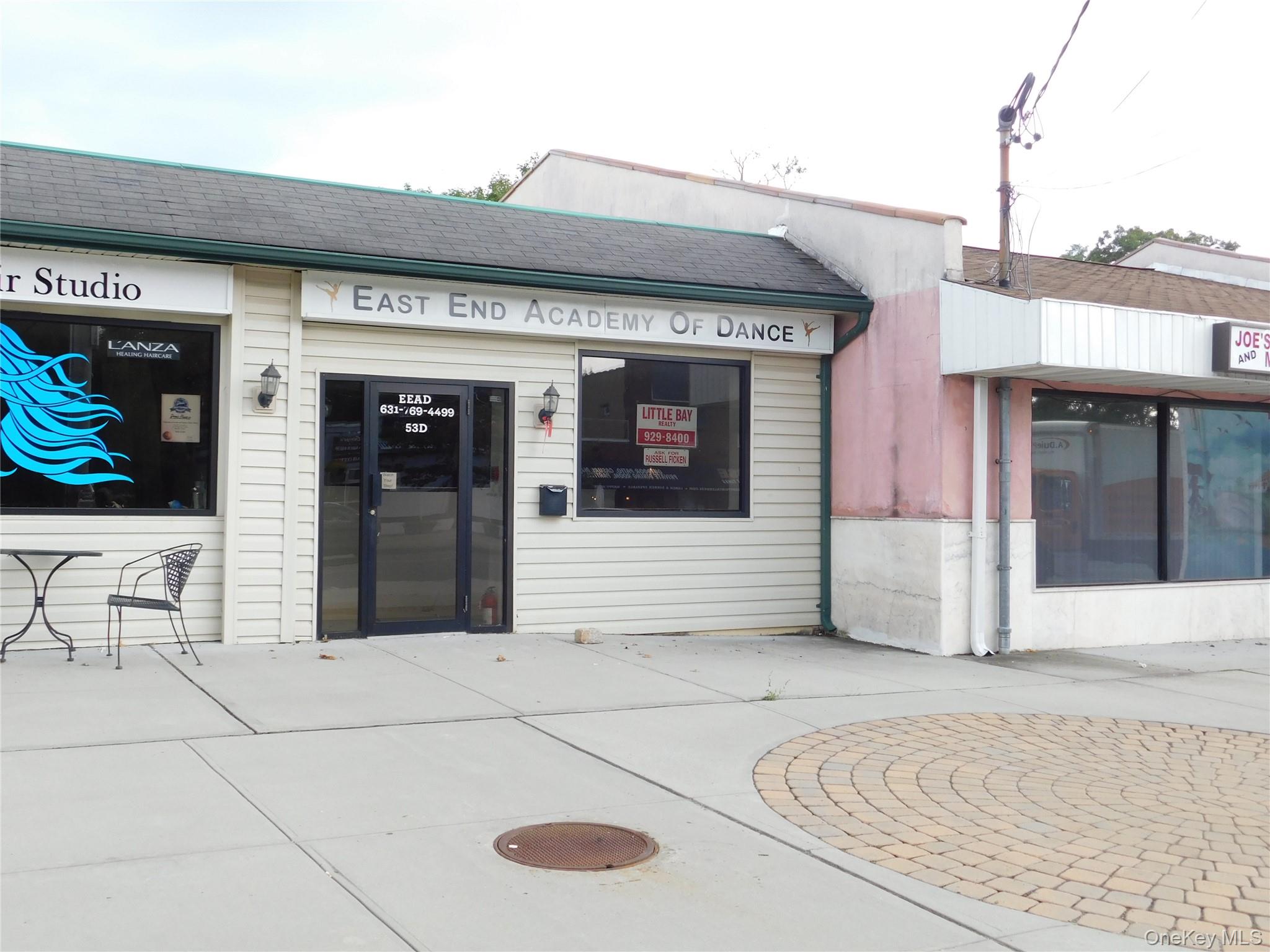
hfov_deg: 51.4
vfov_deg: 39.7
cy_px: 476
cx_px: 635
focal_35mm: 36
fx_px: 1321
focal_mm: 6.3
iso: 125
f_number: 3.5
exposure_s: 1/125
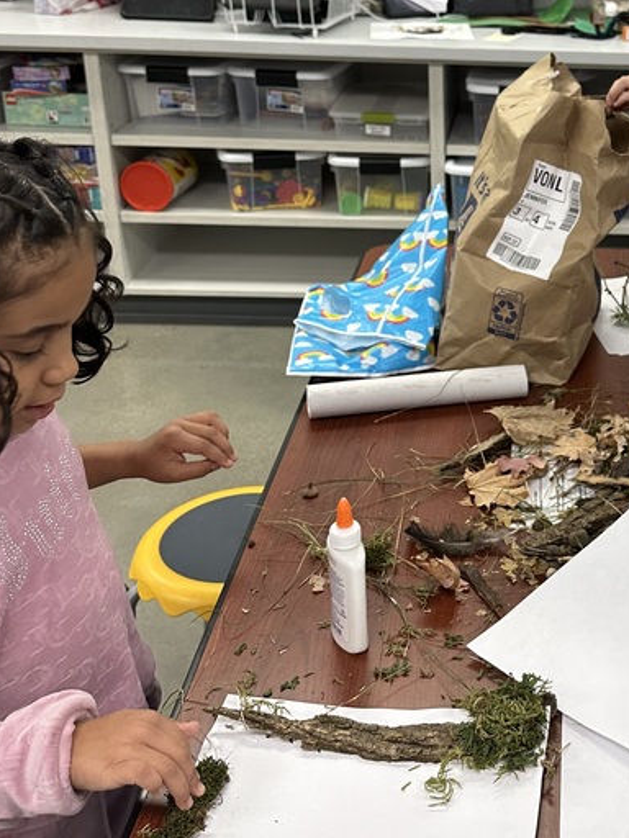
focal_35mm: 48
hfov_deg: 29.0
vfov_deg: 39.1
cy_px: 262
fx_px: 1163
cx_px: 570
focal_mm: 6.86
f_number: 1.78
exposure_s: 1/120
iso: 160
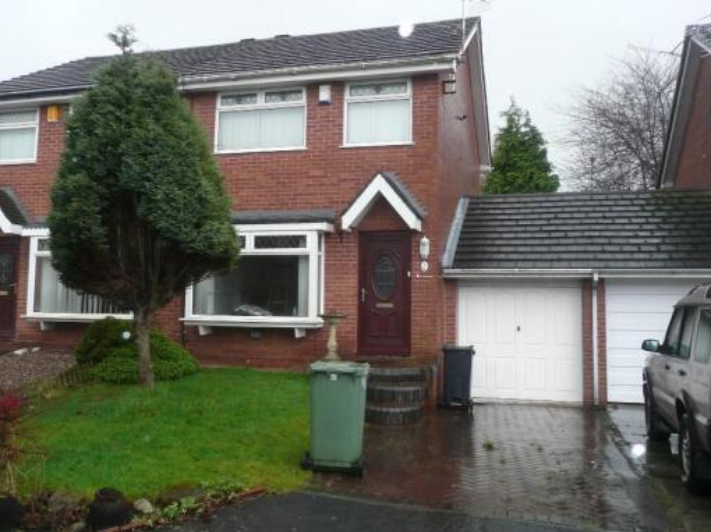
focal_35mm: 32
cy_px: 253
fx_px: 657
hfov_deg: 56.8
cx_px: 339
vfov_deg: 44.1
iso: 160
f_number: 3.3
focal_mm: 4.6
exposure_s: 1/30
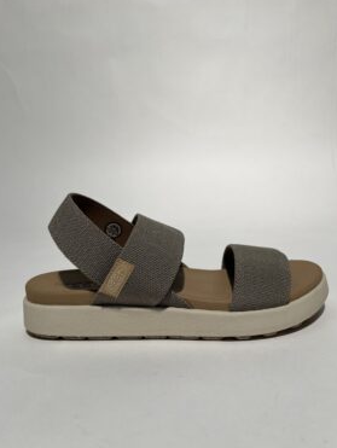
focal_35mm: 28
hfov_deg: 49.8
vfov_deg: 63.4
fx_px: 363
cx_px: 174
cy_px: 216
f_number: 1.6
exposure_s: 1/473
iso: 50
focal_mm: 5.1
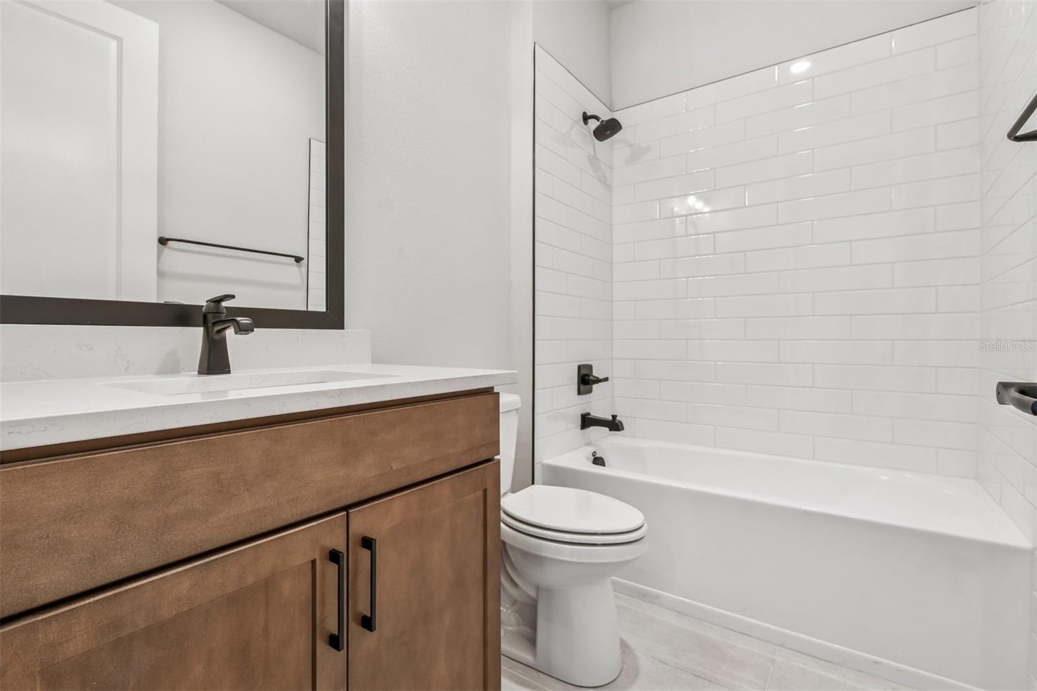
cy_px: 346
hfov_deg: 100.4
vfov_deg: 77.3
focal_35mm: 15
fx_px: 432
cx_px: 518
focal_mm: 10
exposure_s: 1/10
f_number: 7.1
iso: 100
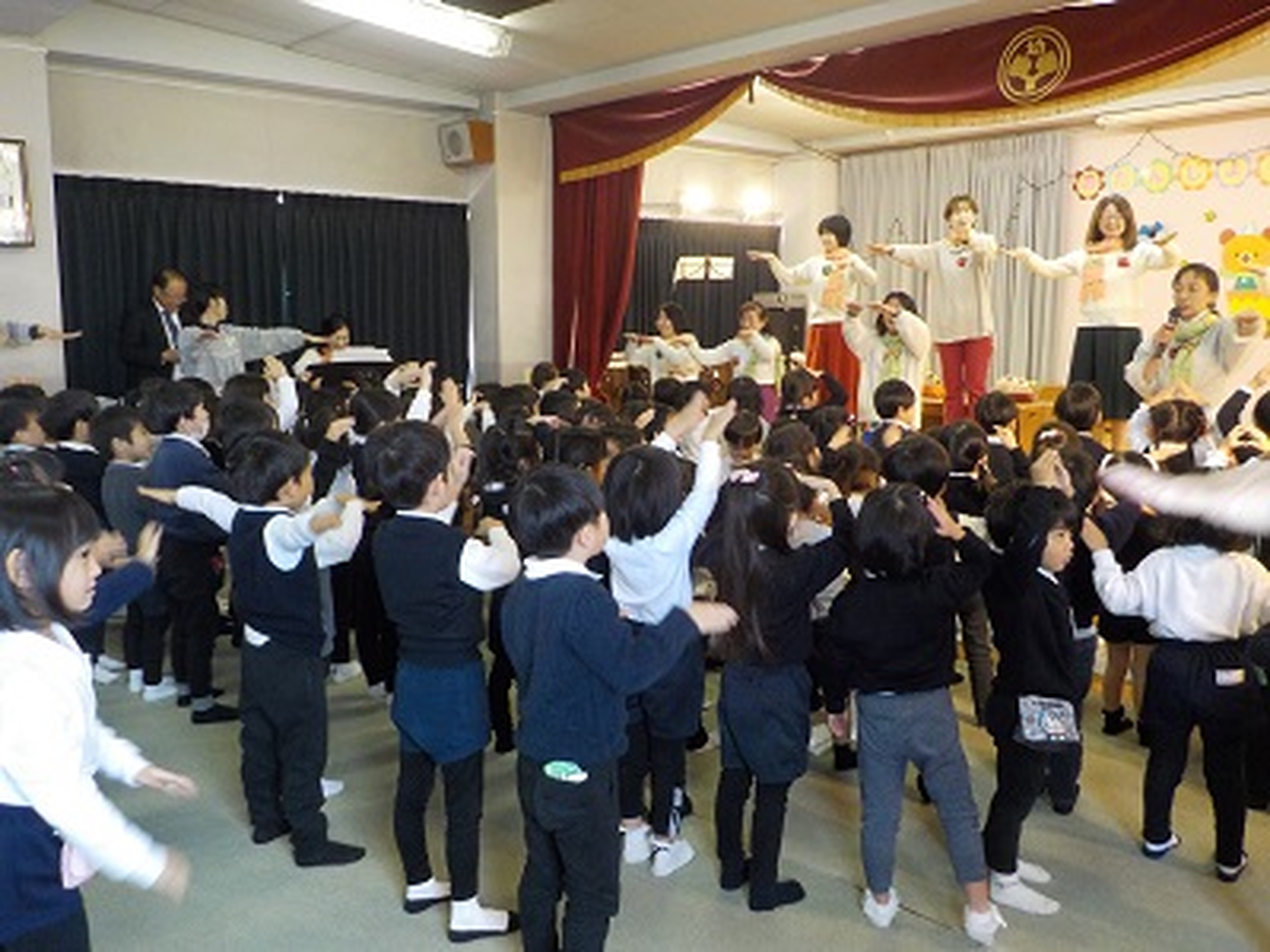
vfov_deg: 46.8
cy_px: 476
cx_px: 635
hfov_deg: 60.0
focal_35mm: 30
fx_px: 1101
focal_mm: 4.1
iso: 400
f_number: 3.3
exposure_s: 1/30
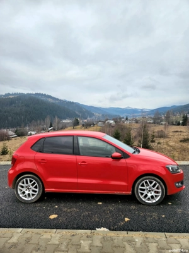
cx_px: 94
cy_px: 126
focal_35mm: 23
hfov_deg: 58.9
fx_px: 167
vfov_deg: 73.9
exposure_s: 1/182
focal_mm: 5.4
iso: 25
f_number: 1.8
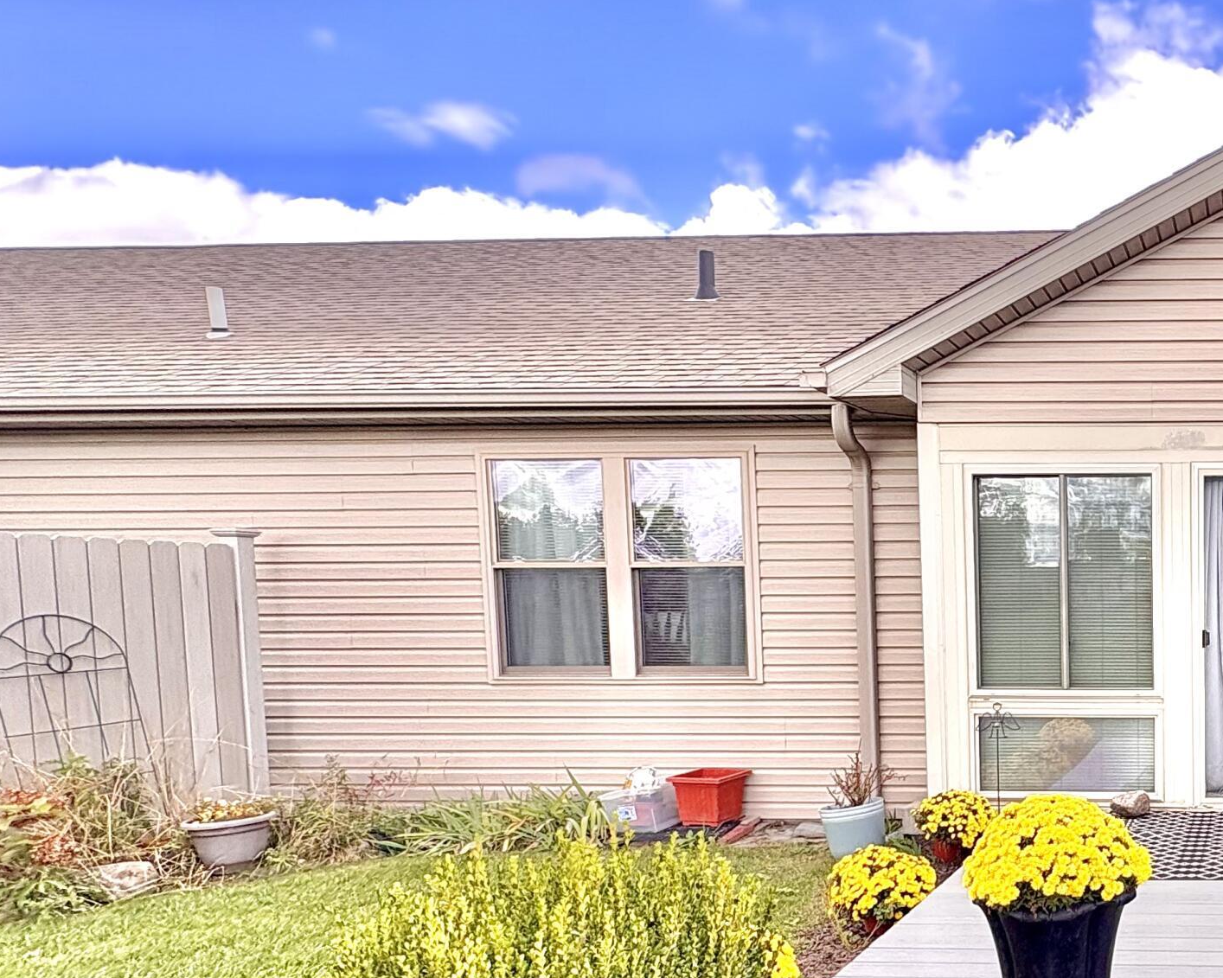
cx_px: 1223
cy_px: 681
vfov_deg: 48.8
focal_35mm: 29
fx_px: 1050
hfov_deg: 49.4
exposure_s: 1/190
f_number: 2.2
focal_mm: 2.22
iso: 50
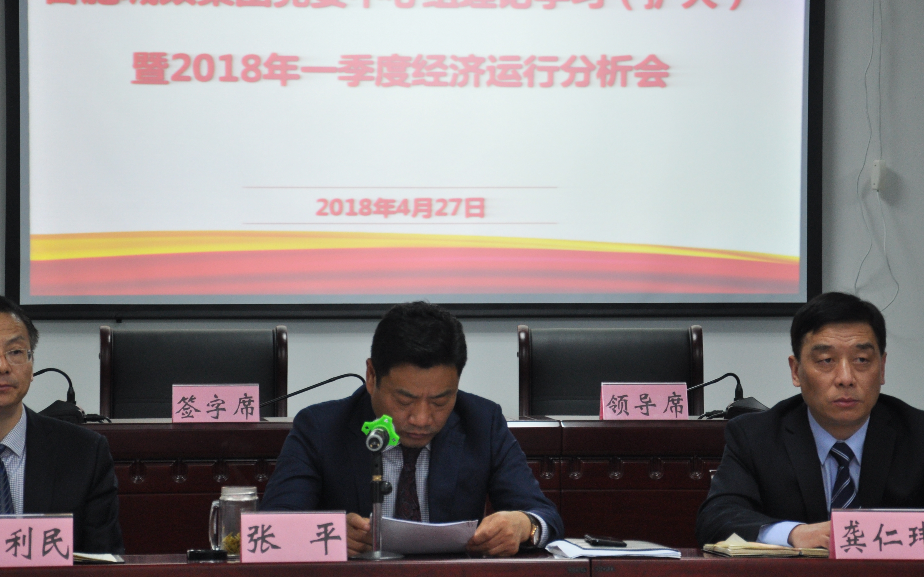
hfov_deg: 11.8
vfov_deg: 7.4
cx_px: 413
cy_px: 265
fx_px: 4457
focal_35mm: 177
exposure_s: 1/50
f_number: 5.6
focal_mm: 90
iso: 640
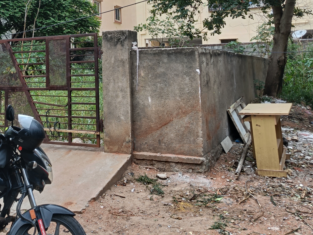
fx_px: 416
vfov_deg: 30.2
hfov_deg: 40.1
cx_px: 77
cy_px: 25
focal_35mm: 46
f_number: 1.7
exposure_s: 1/100
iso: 195
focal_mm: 4.7
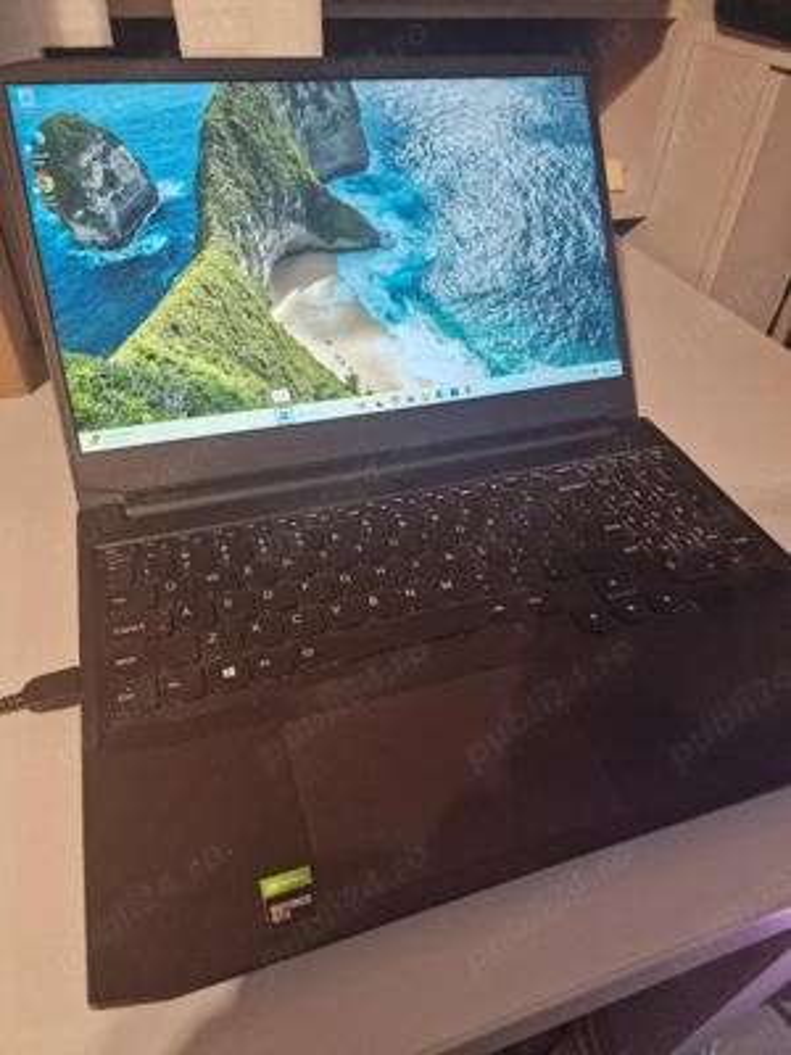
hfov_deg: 58.9
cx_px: 396
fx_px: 701
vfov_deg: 73.9
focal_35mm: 23
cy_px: 528
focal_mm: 6.4
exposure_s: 1/100
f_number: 1.8
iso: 1000
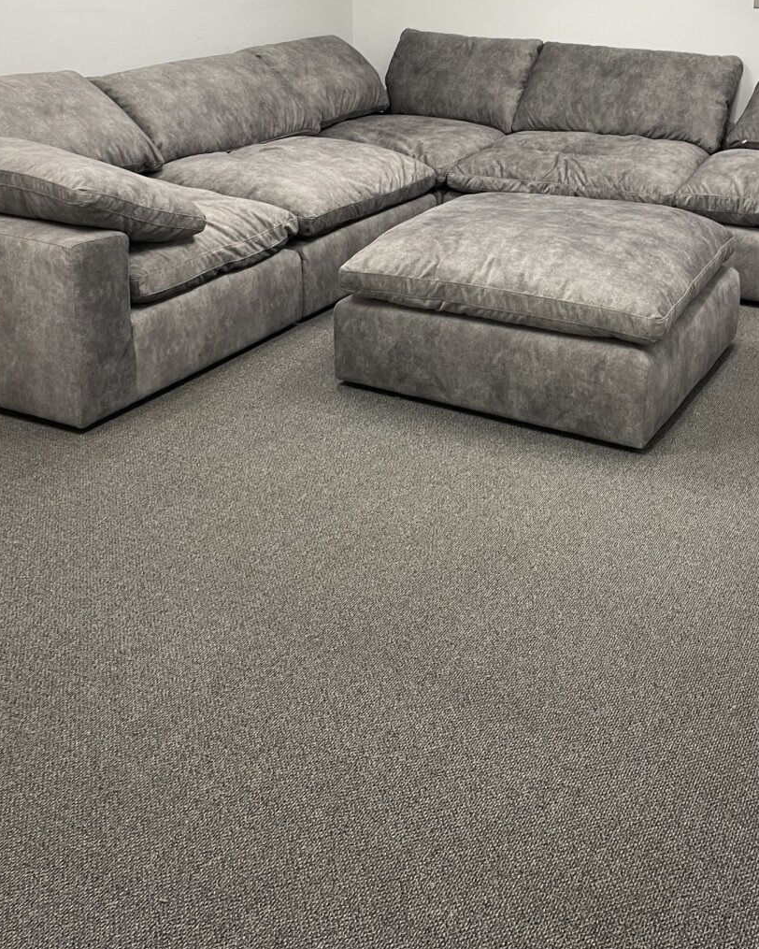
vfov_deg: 44.5
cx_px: 461
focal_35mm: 40
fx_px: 1123
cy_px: 252
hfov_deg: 37.2
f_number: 1.6
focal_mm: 4.2
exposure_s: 1/60
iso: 100
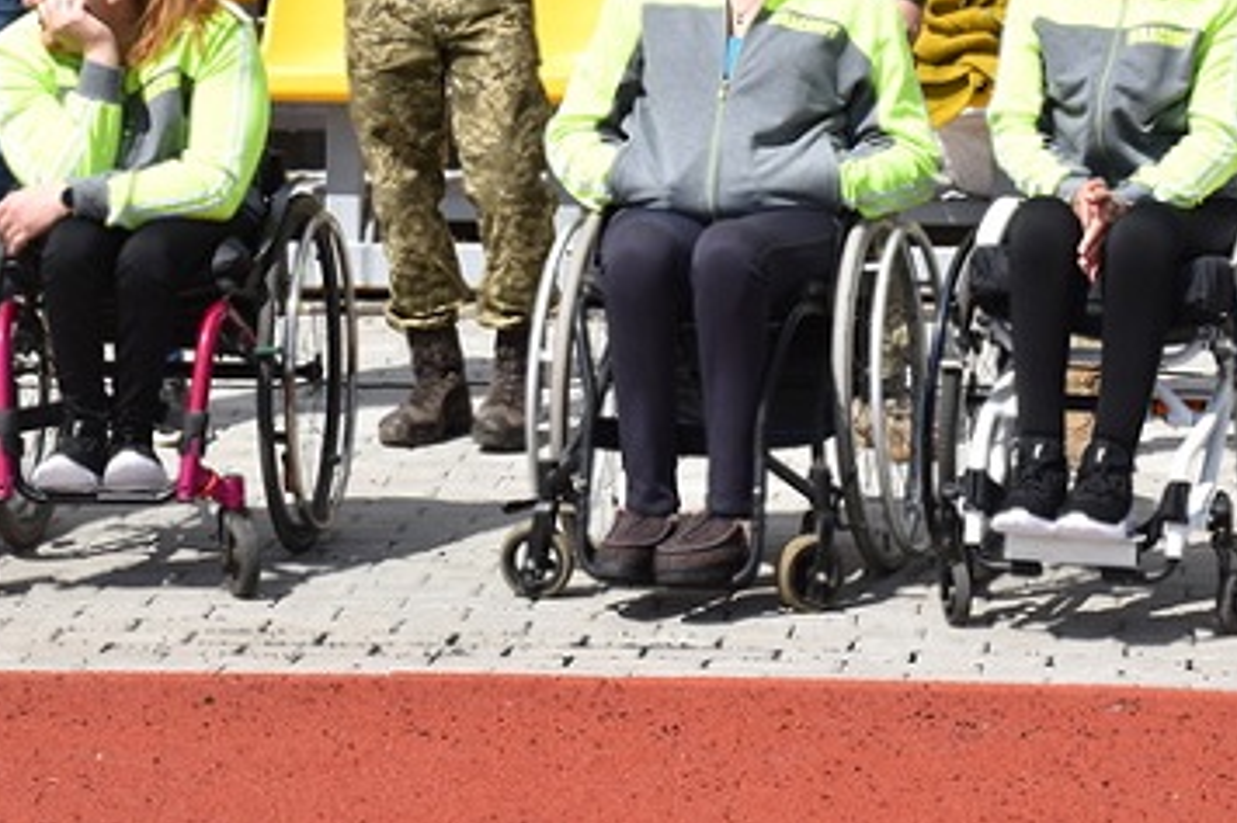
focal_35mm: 159
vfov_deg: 8.6
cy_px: -33
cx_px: 592
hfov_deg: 12.9
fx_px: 5461
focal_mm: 50
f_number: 11
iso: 200
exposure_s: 1/500
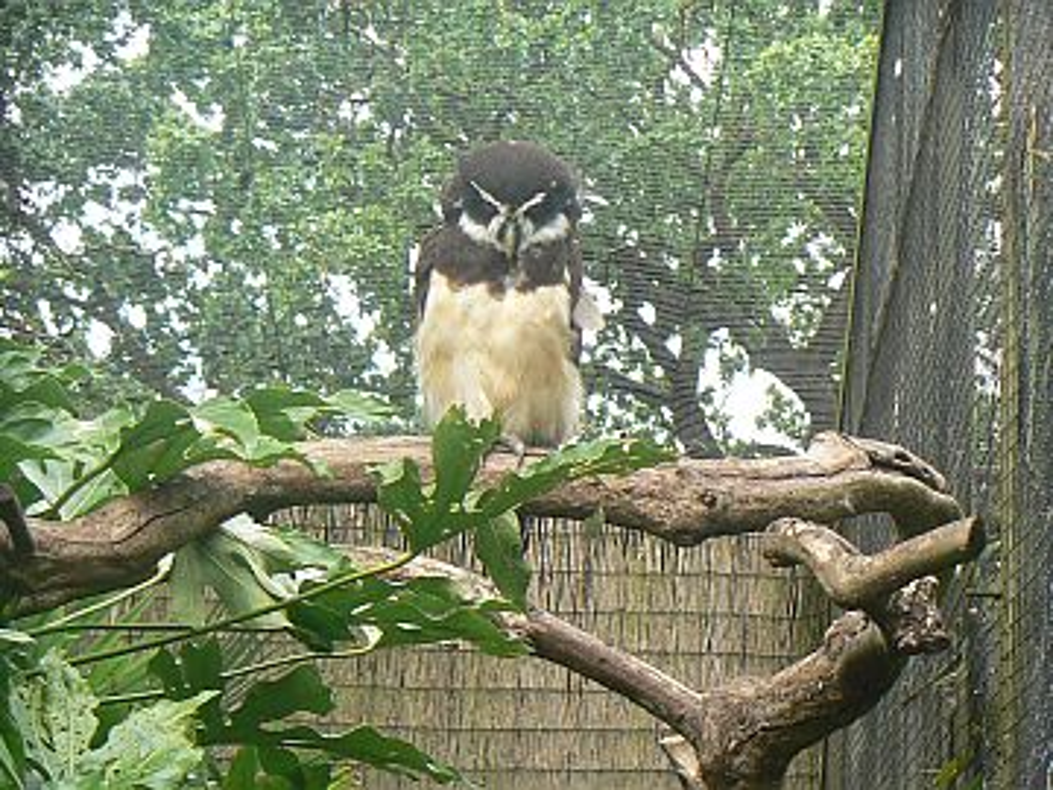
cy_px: 395
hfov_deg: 30.7
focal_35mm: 63
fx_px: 1916
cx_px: 526
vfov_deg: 23.3
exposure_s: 1/125
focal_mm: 10.5
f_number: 4.5
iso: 80
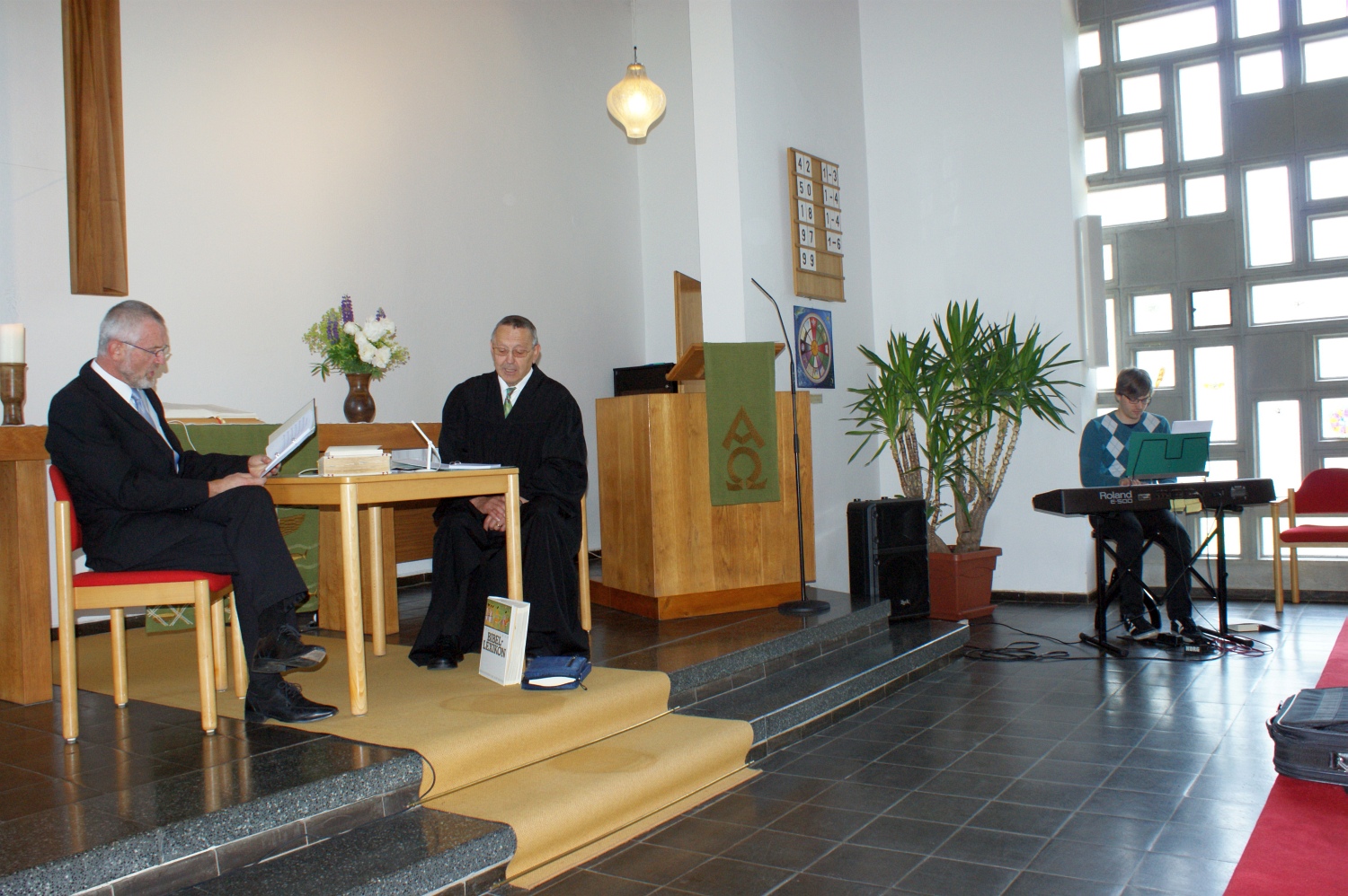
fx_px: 1123
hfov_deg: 62.0
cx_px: 674
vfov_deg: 43.6
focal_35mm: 30
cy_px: 448
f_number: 5.6
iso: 400
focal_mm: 20
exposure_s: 1/60
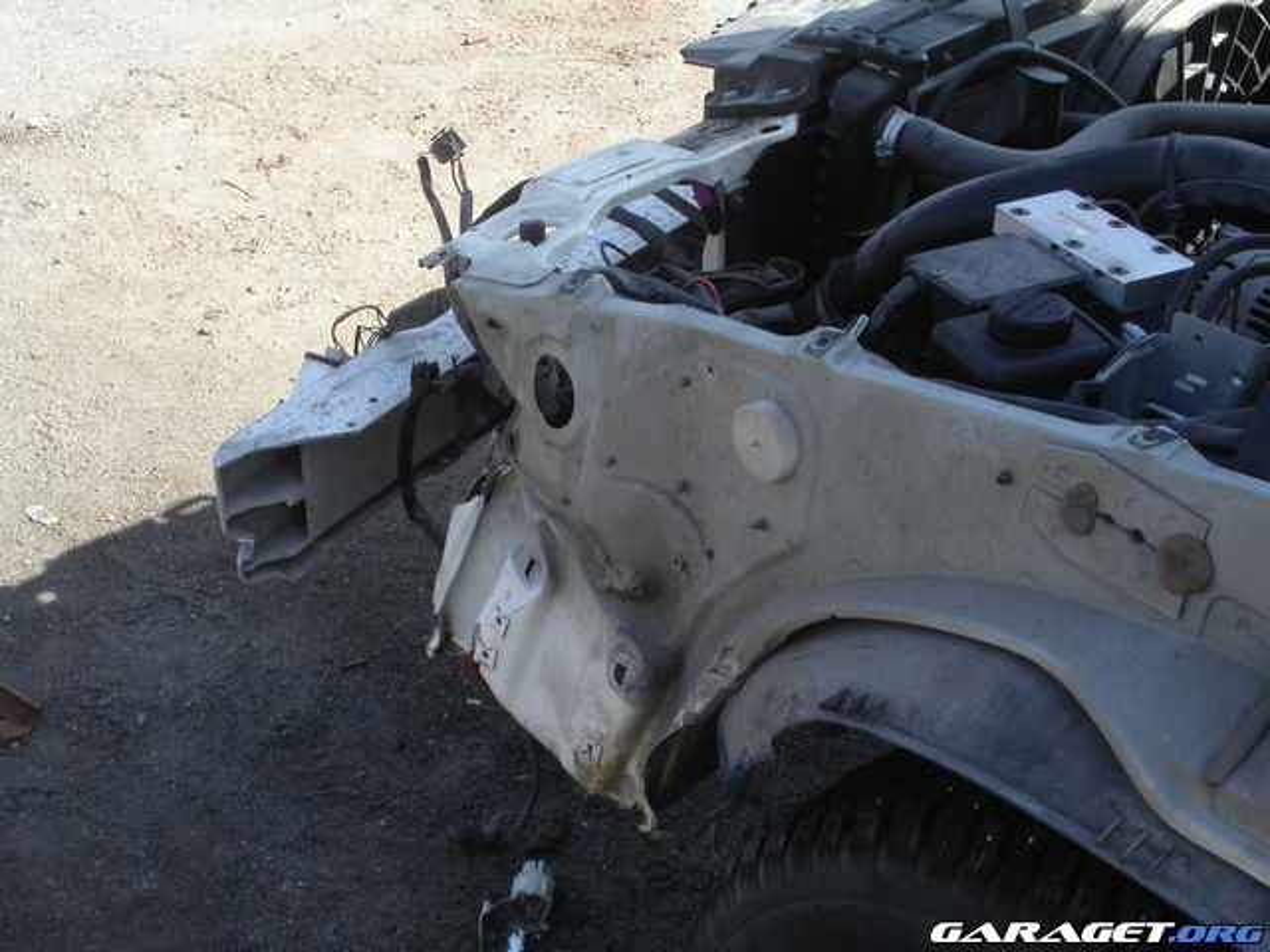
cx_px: 635
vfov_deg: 26.6
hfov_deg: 34.9
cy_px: 476
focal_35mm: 55
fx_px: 2018
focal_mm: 11.3
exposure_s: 1/180
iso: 100
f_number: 5.6
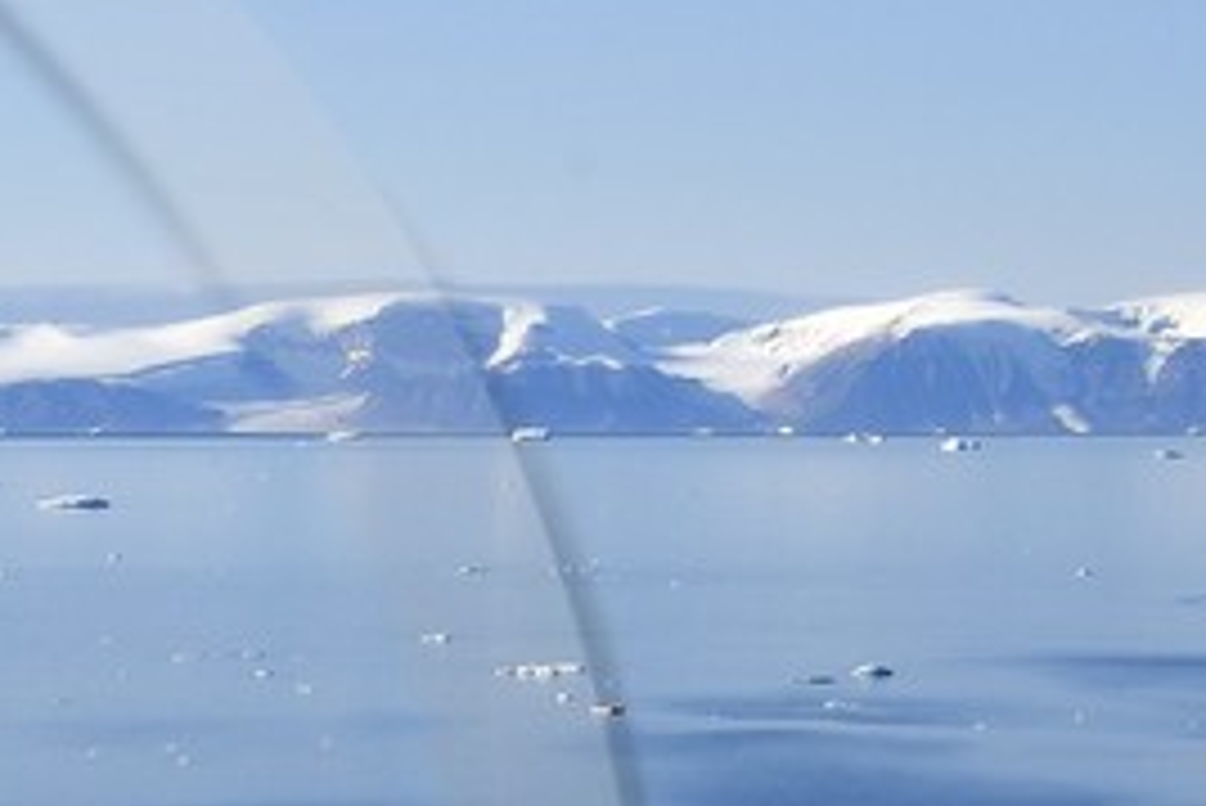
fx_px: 8781
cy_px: 1184
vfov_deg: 5.2
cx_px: -1202
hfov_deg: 7.5
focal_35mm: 262
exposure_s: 1/250
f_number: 14
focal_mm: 44
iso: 200
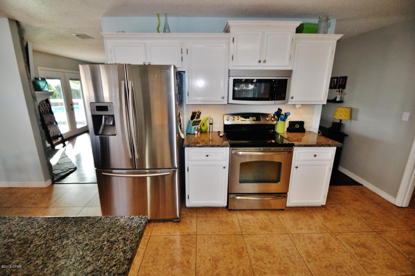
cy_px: 138
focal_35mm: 15
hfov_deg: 100.5
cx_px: 208
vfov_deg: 77.2
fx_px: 173
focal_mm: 10
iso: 400
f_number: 3.5
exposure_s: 1/180
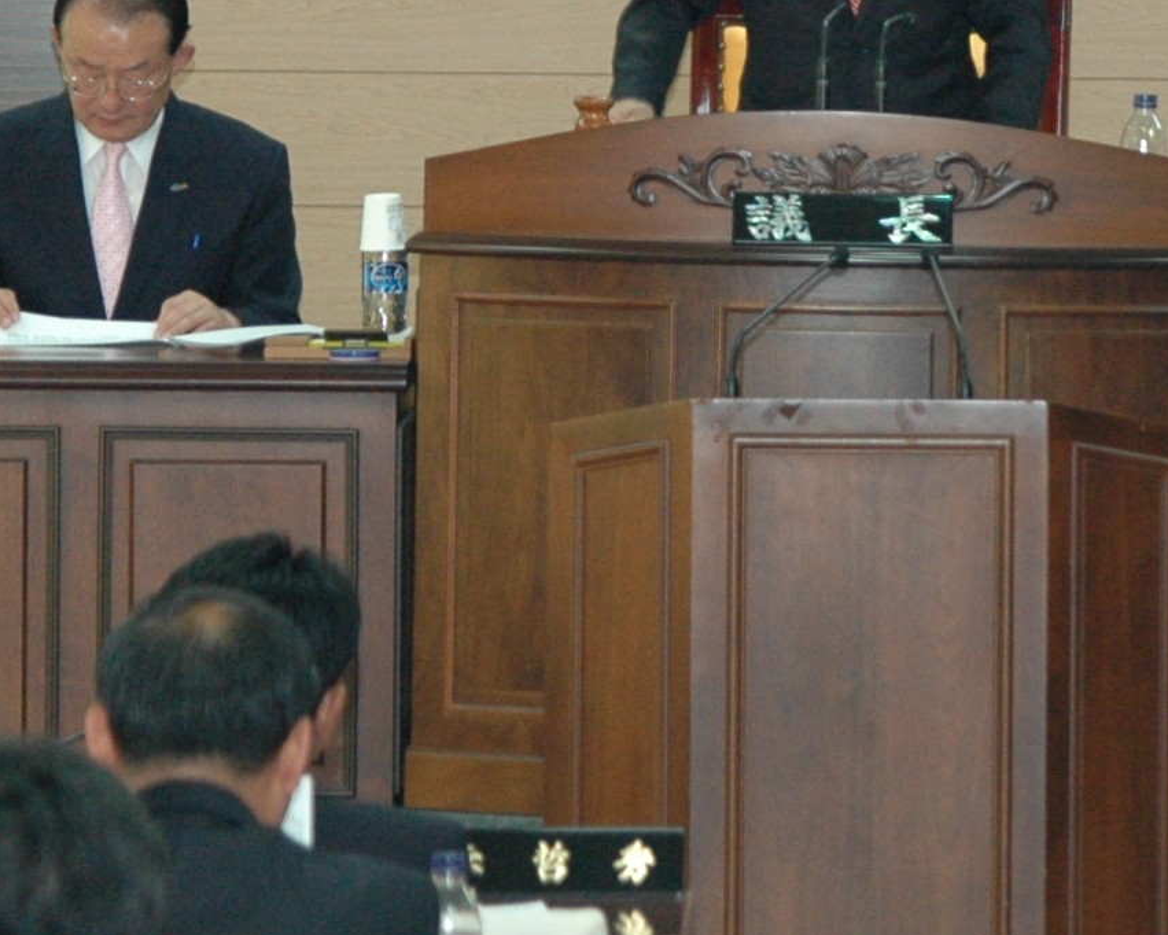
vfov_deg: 4.7
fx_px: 11340
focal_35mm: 328
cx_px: 876
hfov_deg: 5.9
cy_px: -23
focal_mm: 66
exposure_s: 1/60
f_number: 4.5
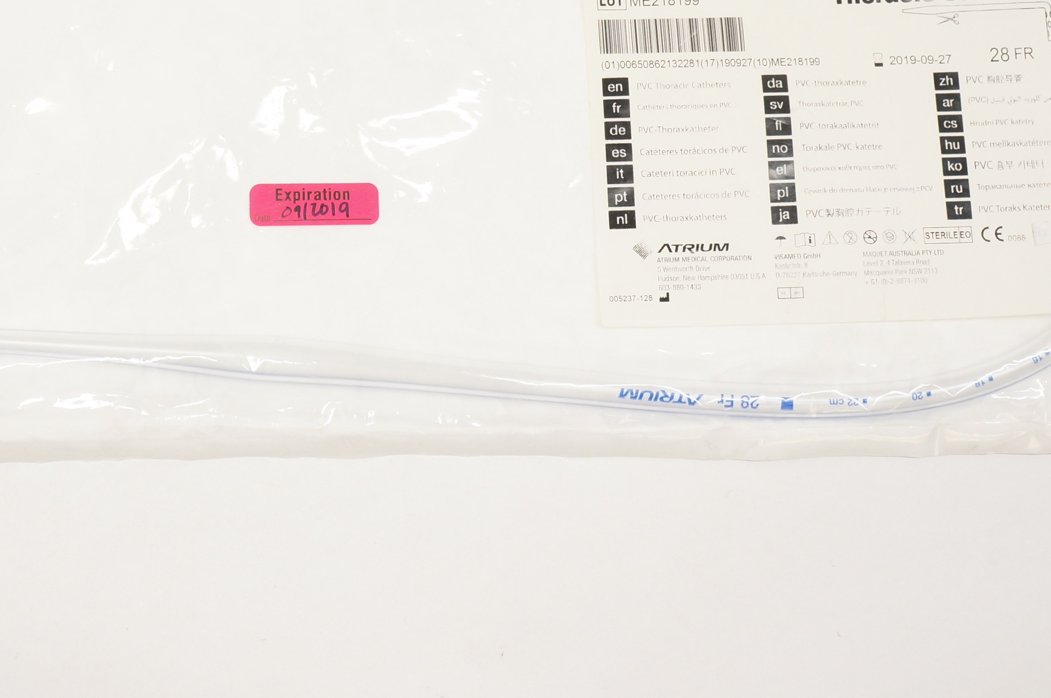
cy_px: 135
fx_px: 1458
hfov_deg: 39.4
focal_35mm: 50
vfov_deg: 26.4
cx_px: 392
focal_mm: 18
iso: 400
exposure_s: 1/80
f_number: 5.6
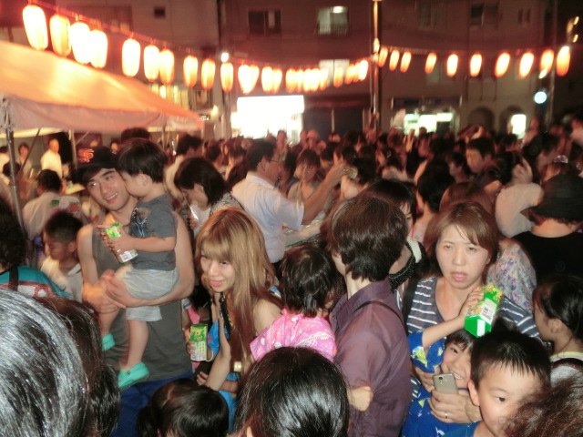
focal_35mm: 28
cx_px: 292
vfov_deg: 49.7
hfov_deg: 63.4
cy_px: 218
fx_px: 472
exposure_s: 1/10
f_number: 3
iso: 400
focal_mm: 5
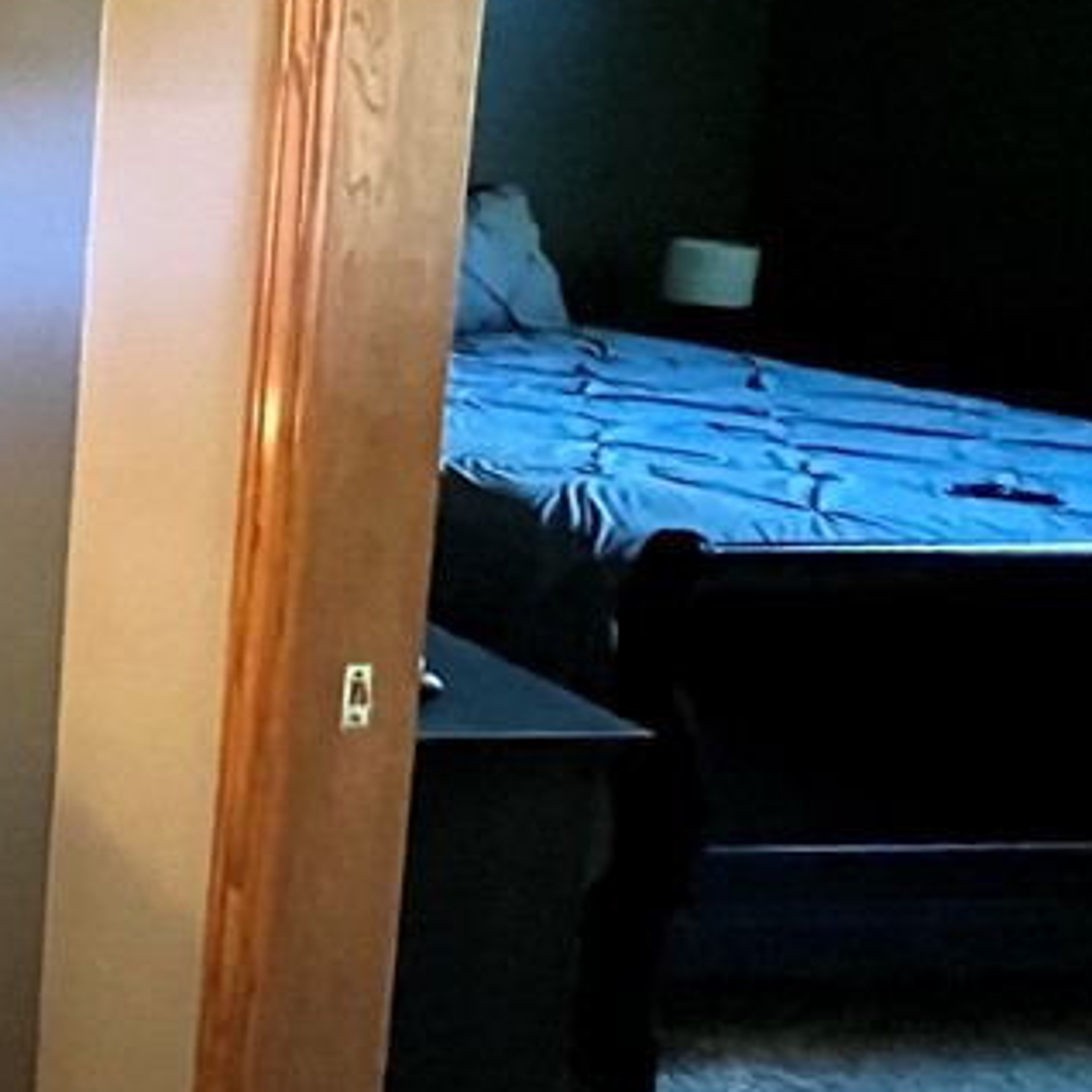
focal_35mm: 37
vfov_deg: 42.9
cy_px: 223
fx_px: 1321
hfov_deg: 26.7
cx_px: -646
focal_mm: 1.57
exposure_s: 1/40
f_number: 1.8
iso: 1250
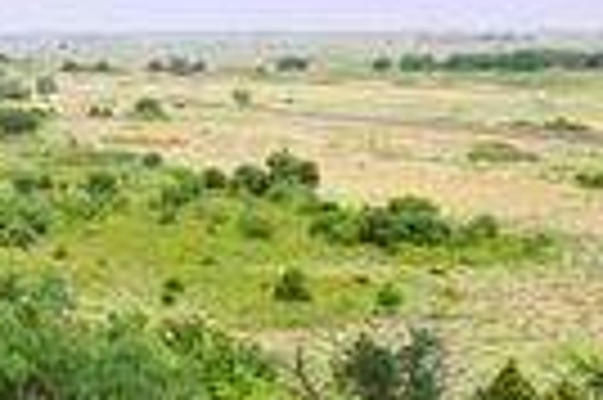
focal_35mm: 90
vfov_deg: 14.9
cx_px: -286
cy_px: 398
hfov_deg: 19.8
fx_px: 1506
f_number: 5.6
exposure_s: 1/400
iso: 100
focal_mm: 10.26
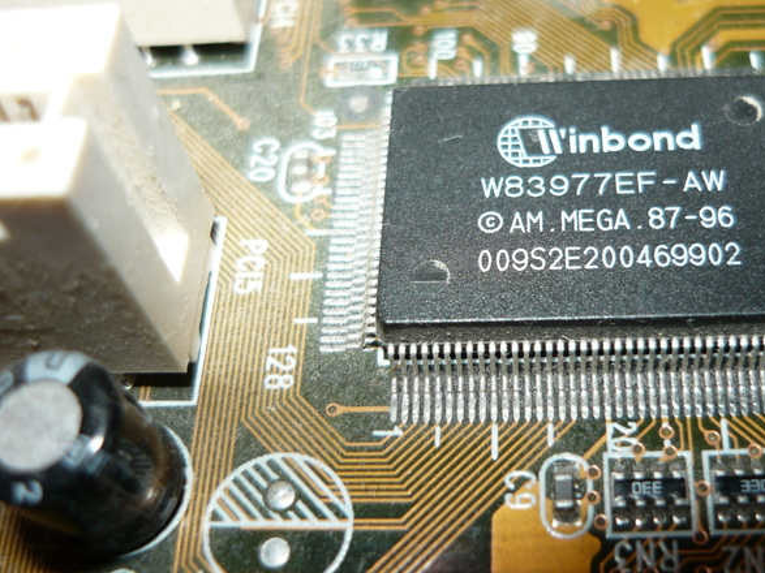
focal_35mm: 45
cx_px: 480
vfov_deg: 32.1
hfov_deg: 41.8
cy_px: 255
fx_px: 994
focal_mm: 5.5
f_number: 2.8
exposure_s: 1/30
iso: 100
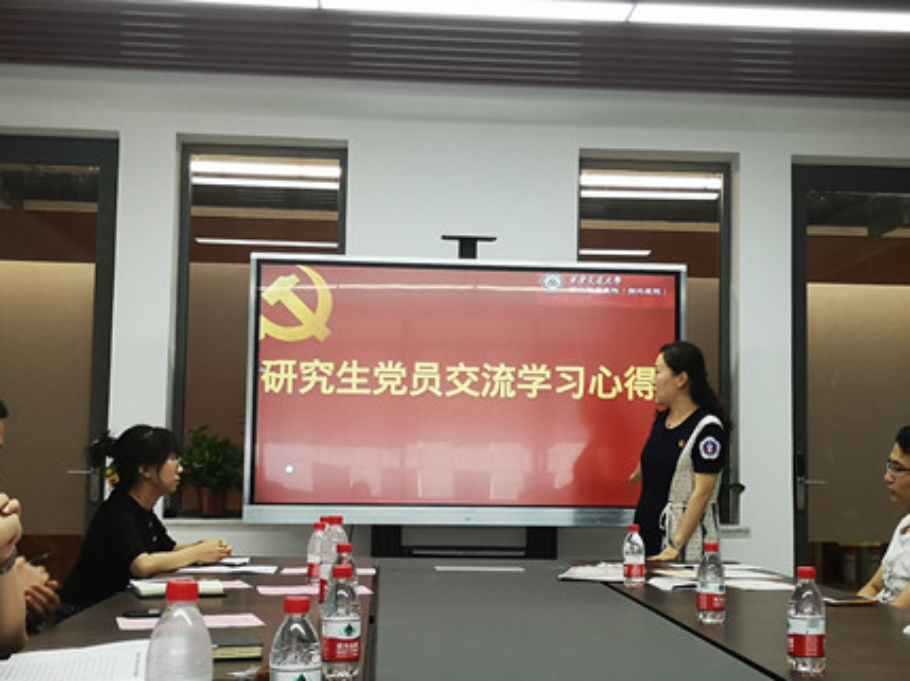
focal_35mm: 49
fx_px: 1287
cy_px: 359
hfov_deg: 38.9
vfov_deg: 29.6
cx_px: 507
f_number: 1.8
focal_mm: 3.95
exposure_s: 1/50
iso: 50
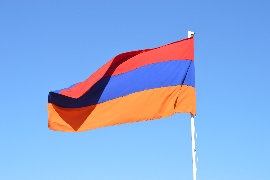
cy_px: 90
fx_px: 584
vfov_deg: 17.5
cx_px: 135
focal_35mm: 78
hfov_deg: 26.0
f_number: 8
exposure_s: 1/250
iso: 100
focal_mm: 52
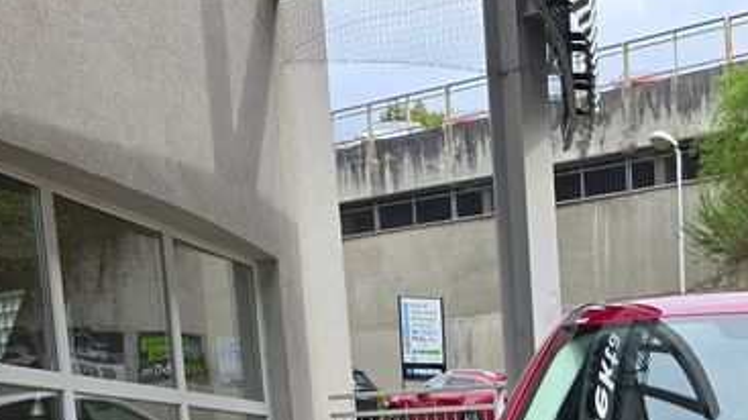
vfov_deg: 15.2
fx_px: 1388
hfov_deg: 28.4
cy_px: 728
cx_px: 736
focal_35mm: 70
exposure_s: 1/249
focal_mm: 6.3
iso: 12
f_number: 1.7
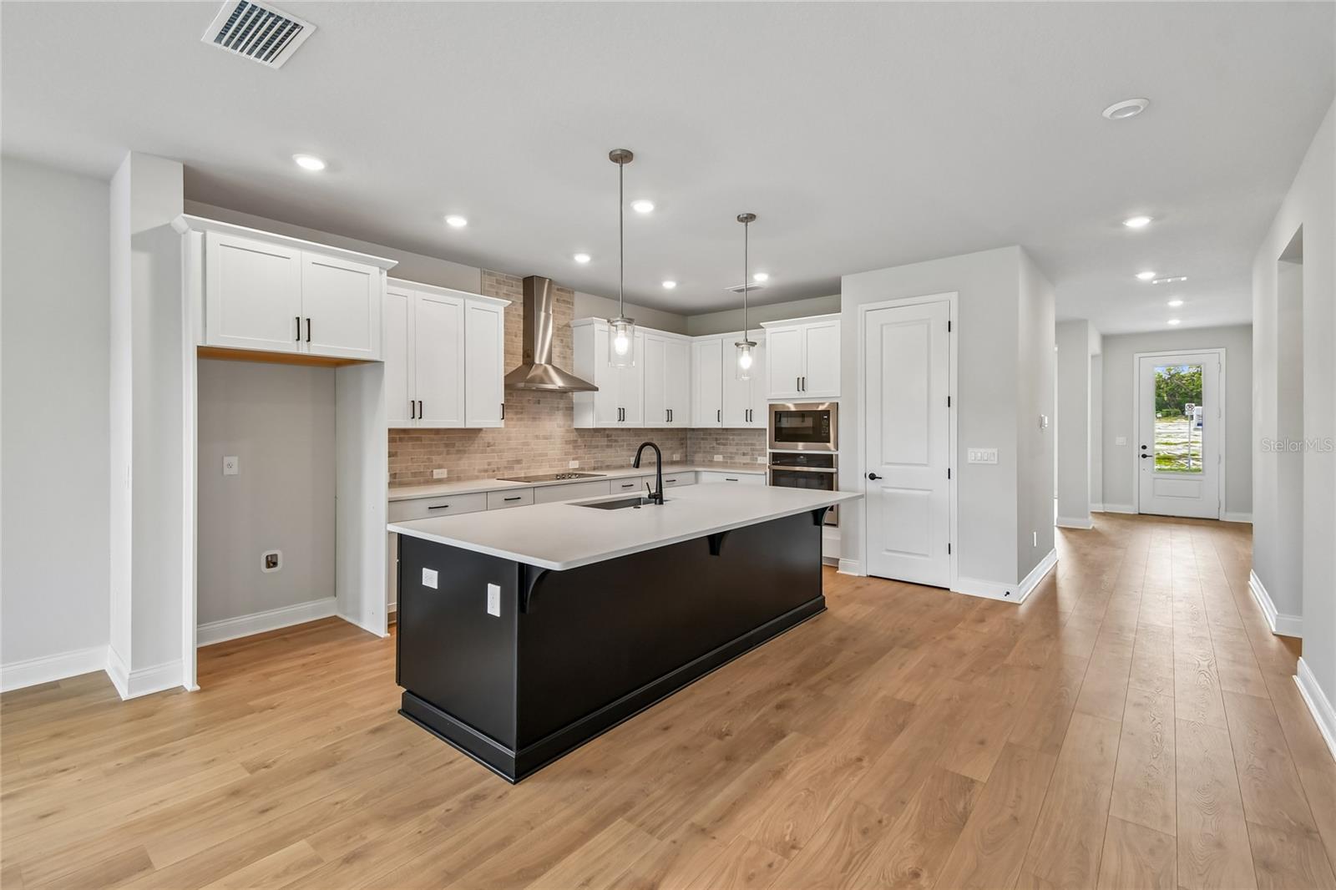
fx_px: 557
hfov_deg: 100.4
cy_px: 445
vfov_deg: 77.3
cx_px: 668
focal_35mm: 15
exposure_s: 1/13
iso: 100
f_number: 7.1
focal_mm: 10
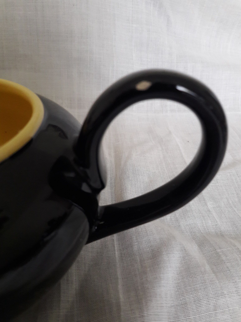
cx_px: 120
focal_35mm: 28
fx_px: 260
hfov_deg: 49.7
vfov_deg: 63.4
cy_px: 161
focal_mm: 3.7
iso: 160
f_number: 1.9
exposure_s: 1/20
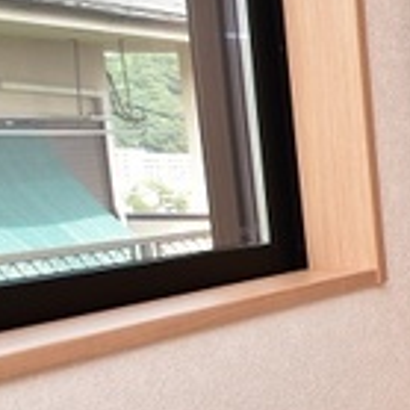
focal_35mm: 69
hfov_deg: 14.8
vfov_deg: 24.8
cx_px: 991
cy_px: 283
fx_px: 925
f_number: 5.6
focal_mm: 10
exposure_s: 1/80
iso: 160
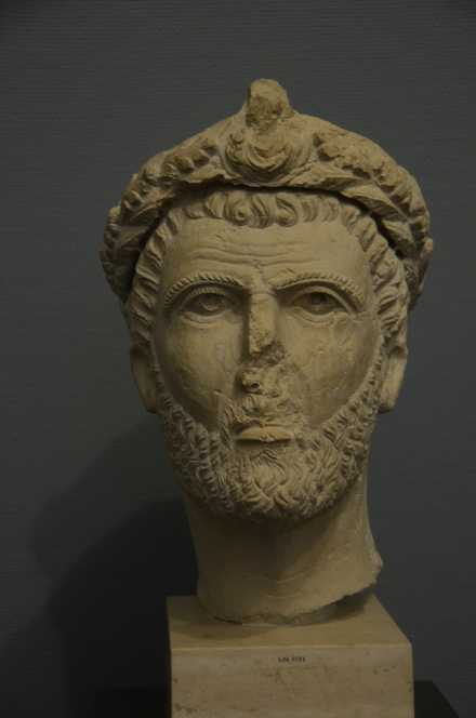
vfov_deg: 27.0
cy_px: 359
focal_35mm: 75
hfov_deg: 18.1
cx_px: 238
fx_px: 1494
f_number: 4.8
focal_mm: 50
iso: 1250
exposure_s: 1/6
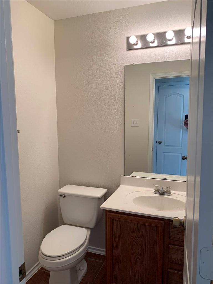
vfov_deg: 67.3
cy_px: 142
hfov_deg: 53.1
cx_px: 106
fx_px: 213
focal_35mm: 26
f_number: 1.8
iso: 64
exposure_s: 1/120
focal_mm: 4.25
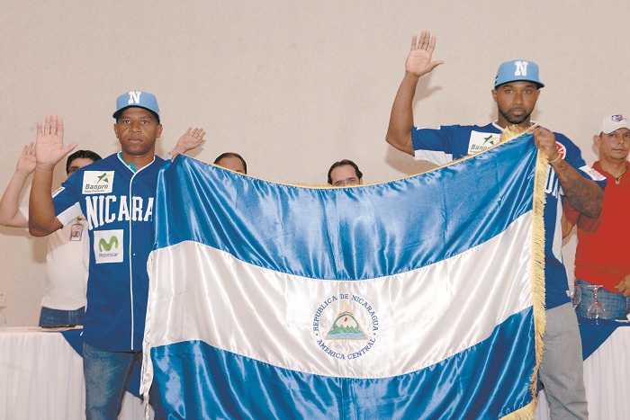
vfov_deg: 28.1
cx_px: 315
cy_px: 210
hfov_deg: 41.1
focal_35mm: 48
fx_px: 840
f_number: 6.3
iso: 1600
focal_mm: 48
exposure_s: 1/100
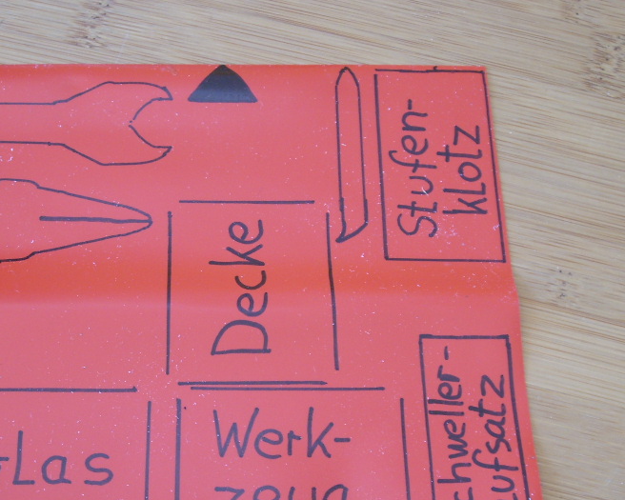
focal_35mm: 67
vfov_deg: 22.7
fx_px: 1240
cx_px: 244
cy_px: 333
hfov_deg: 28.2
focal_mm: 7.43
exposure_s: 1/22
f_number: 3.1
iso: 50
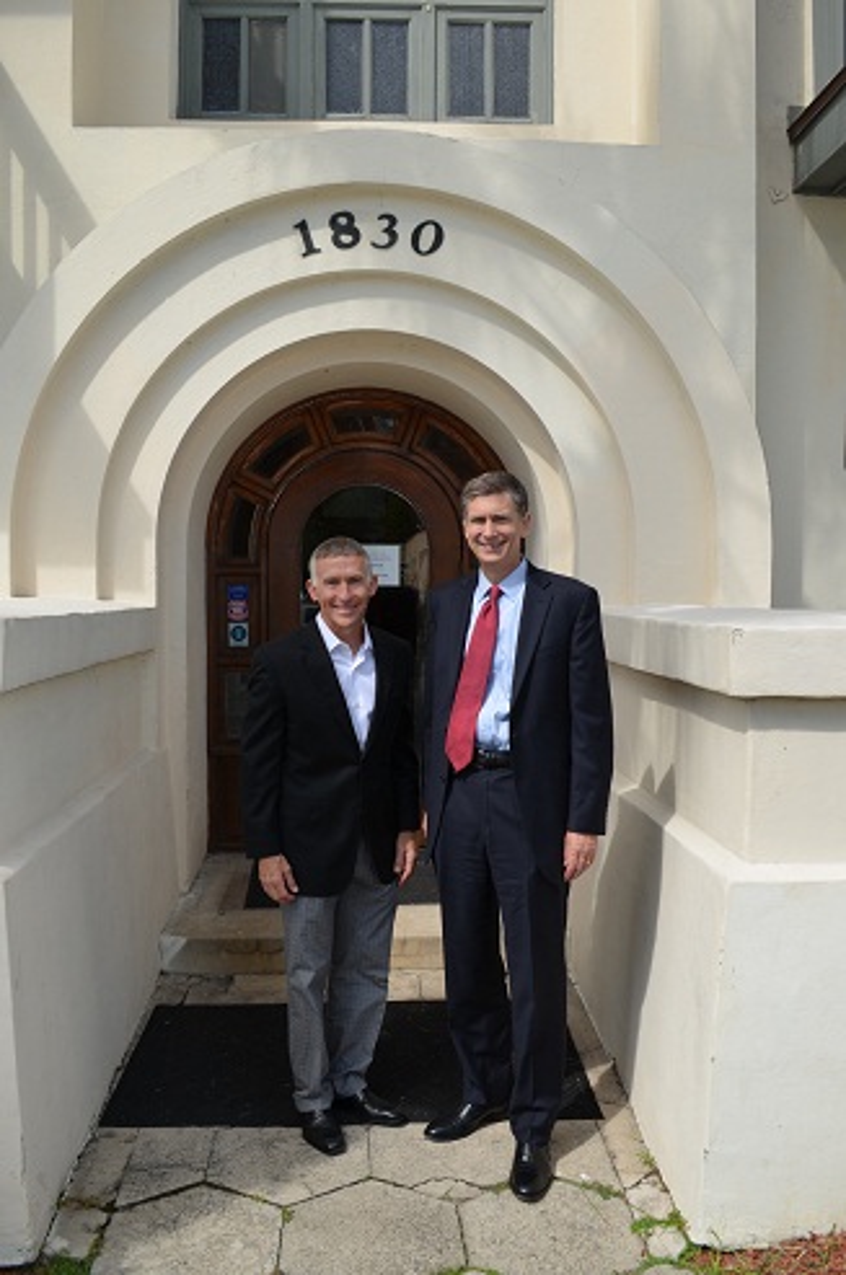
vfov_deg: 62.0
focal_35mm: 30
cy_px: 638
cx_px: 423
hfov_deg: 43.5
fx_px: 1061
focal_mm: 20
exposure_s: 1/200
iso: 100
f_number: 9
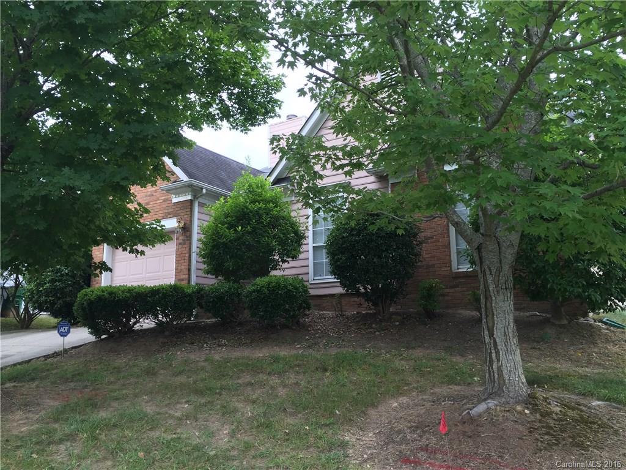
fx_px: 524
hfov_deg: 61.7
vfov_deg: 48.2
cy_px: 235
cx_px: 313
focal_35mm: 29
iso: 40
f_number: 2.2
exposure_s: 1/120
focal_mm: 4.15
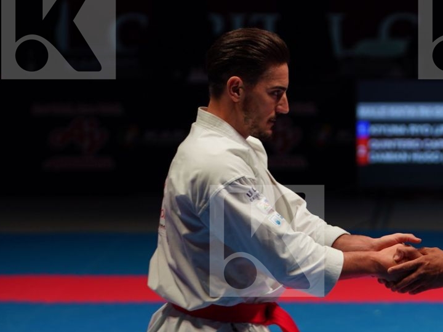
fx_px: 3199
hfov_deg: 7.9
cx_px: 476
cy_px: 241
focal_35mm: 250
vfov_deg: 5.9
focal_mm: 104
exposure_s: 1/200
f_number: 2.8
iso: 160
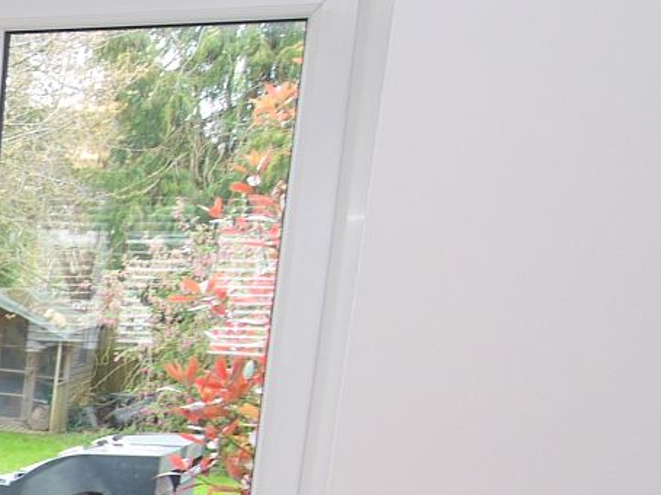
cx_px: -463
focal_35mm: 81
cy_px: 573
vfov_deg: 17.5
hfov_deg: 19.3
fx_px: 1546
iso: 100
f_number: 4
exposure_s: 1/60
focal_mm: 9
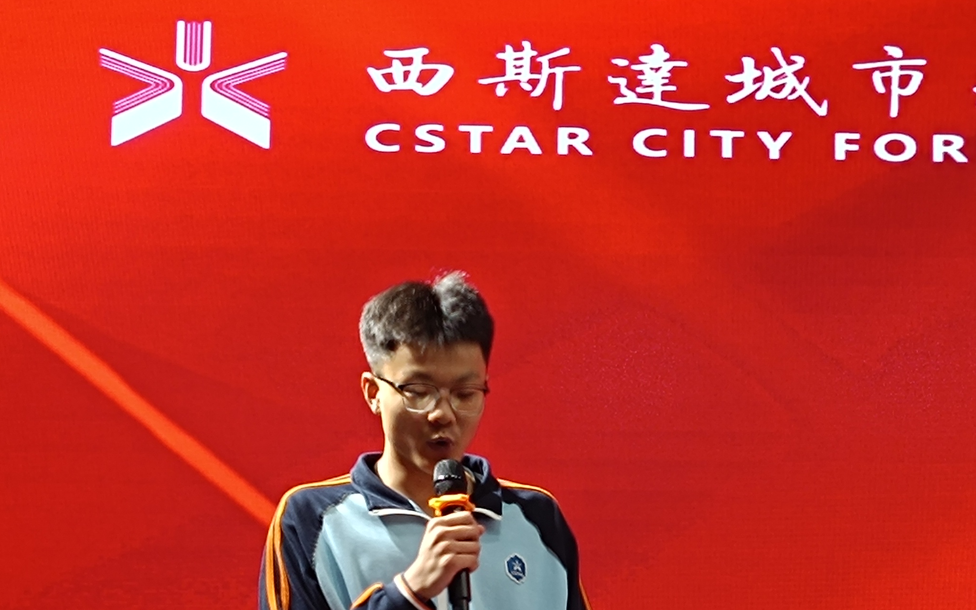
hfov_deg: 38.6
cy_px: 592
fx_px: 1357
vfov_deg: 24.3
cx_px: 729
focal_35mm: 51
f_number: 1.88
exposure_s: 1/101
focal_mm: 5.59
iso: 138
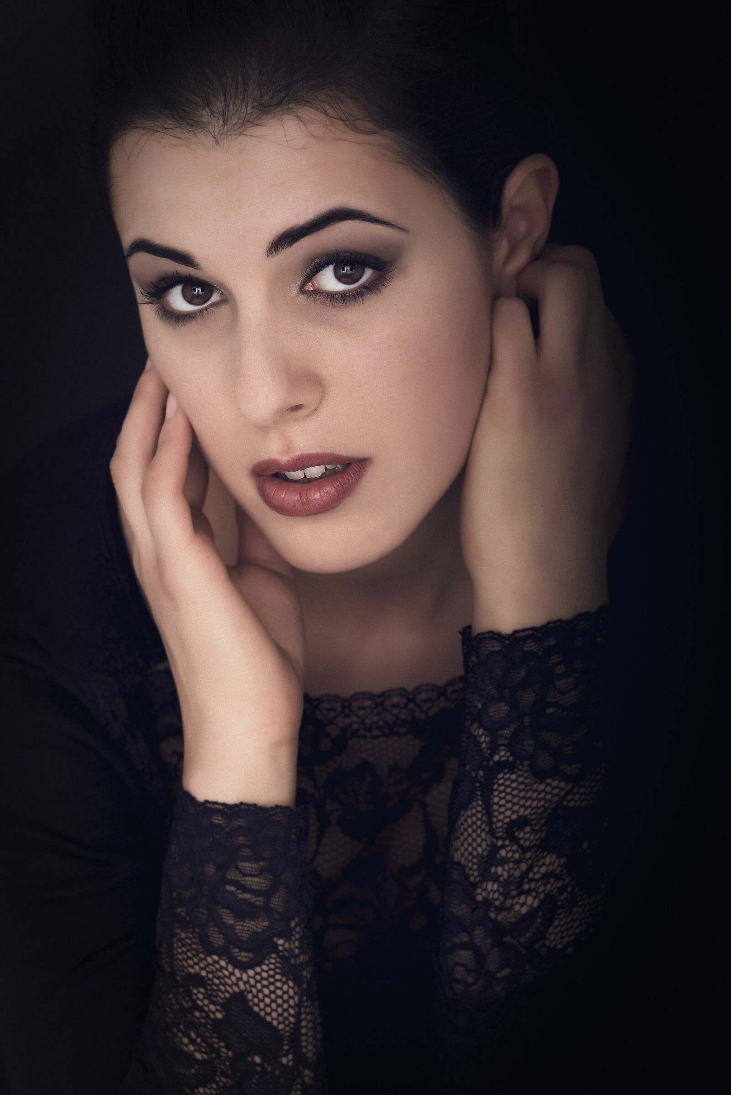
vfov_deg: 10.3
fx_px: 6086
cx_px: 366
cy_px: 548
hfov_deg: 6.9
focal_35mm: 200
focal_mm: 200
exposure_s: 1/200
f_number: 7.1
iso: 100
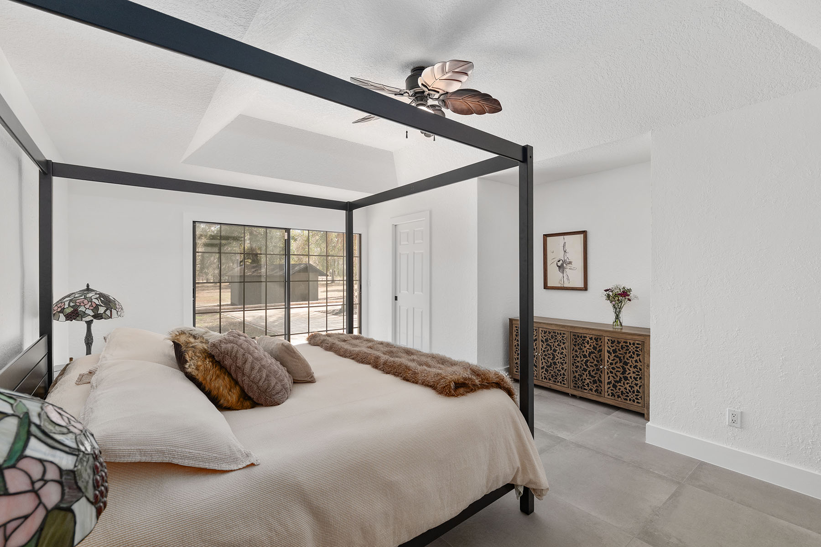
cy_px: 274
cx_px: 410
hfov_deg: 100.4
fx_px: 342
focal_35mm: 15
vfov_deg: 77.3
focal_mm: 15
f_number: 7.1
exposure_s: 1/40
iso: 320
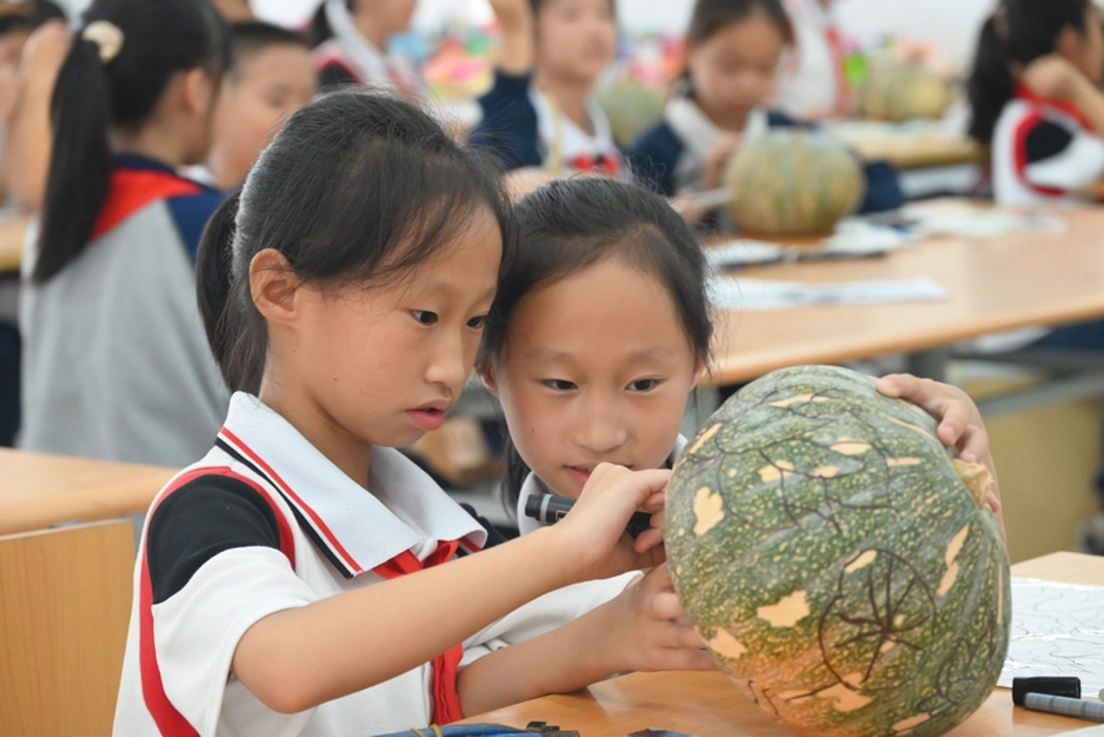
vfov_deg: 13.4
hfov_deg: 20.0
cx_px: 552
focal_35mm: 102
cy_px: 368
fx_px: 3129
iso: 3200
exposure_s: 1/125
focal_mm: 102
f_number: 6.3
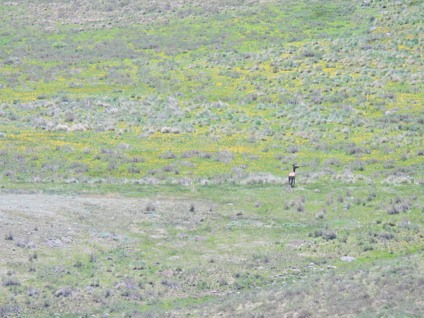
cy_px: 159
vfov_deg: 3.9
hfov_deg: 5.2
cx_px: 212
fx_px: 4654
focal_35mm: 380
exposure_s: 1/250
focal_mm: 67.8
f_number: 5
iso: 100
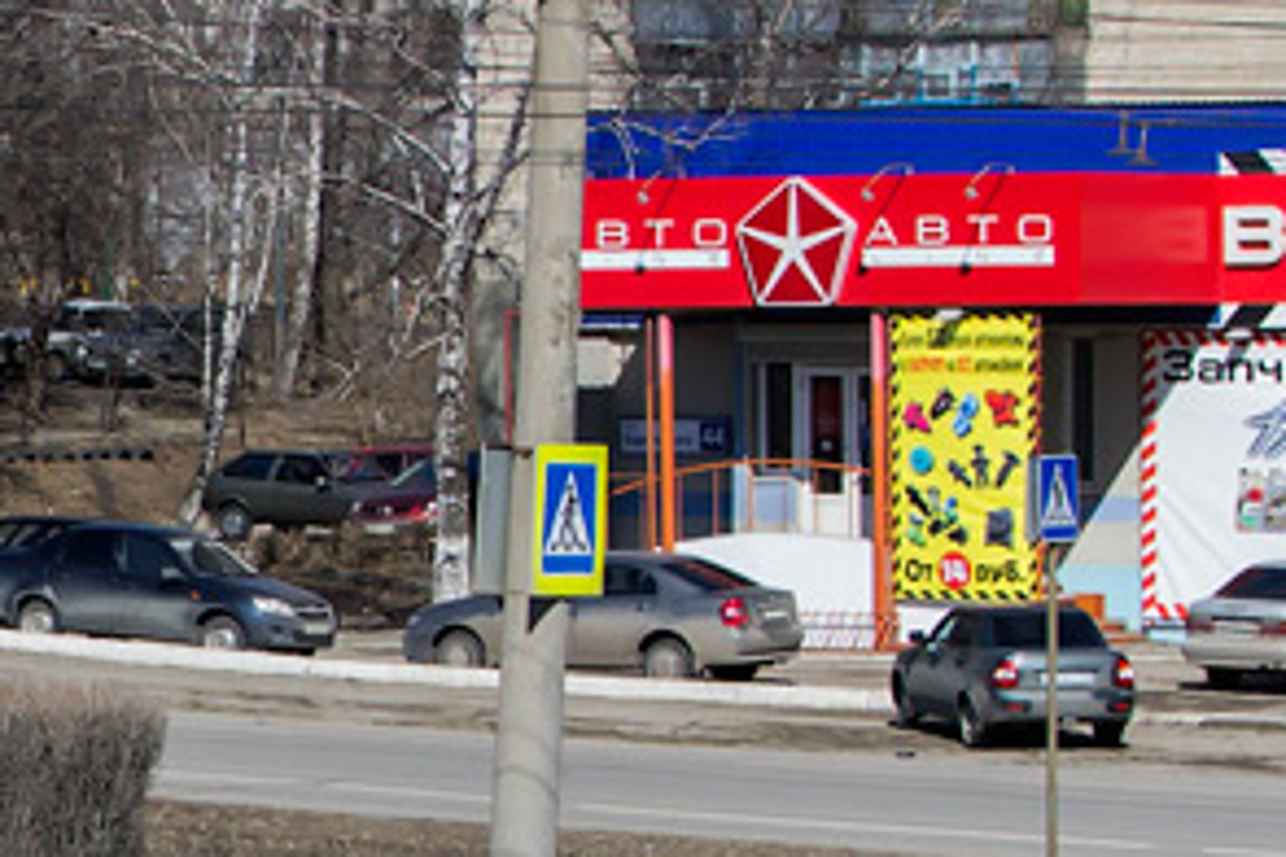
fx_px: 7645
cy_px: 656
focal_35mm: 214
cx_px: -407
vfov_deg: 6.4
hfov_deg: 9.4
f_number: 6.3
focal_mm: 35
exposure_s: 1/1250
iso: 200
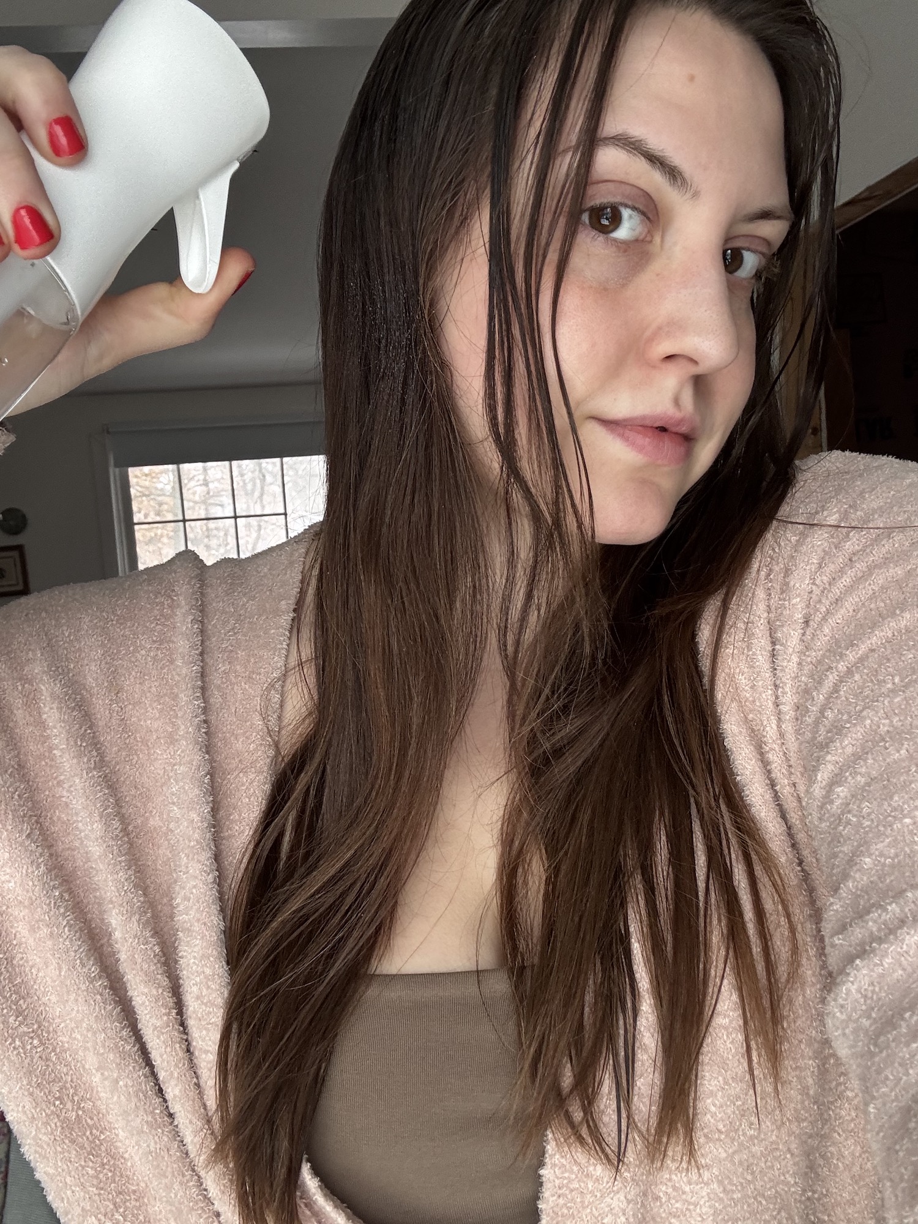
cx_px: 459
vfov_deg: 60.0
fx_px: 1061
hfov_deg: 46.8
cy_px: 612
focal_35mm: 30
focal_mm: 2.69
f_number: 1.9
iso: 160
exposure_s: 1/60
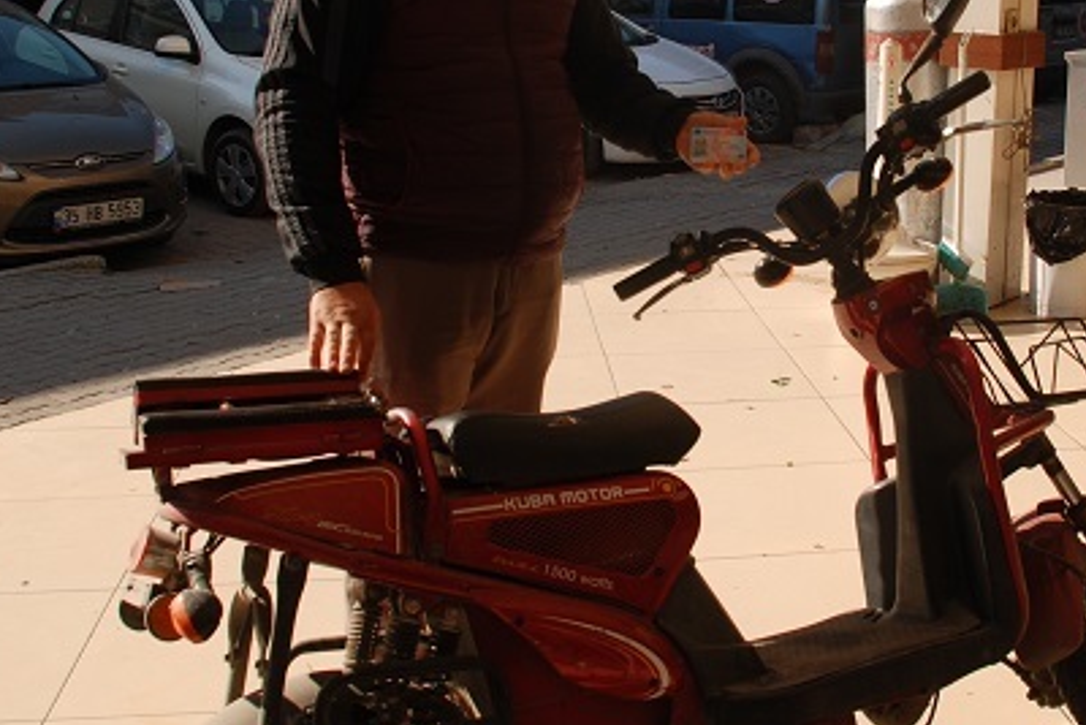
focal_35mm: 51
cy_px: 240
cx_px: 734
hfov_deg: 38.4
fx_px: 1539
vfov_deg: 26.4
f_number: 7.1
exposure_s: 1/200
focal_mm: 18
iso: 100
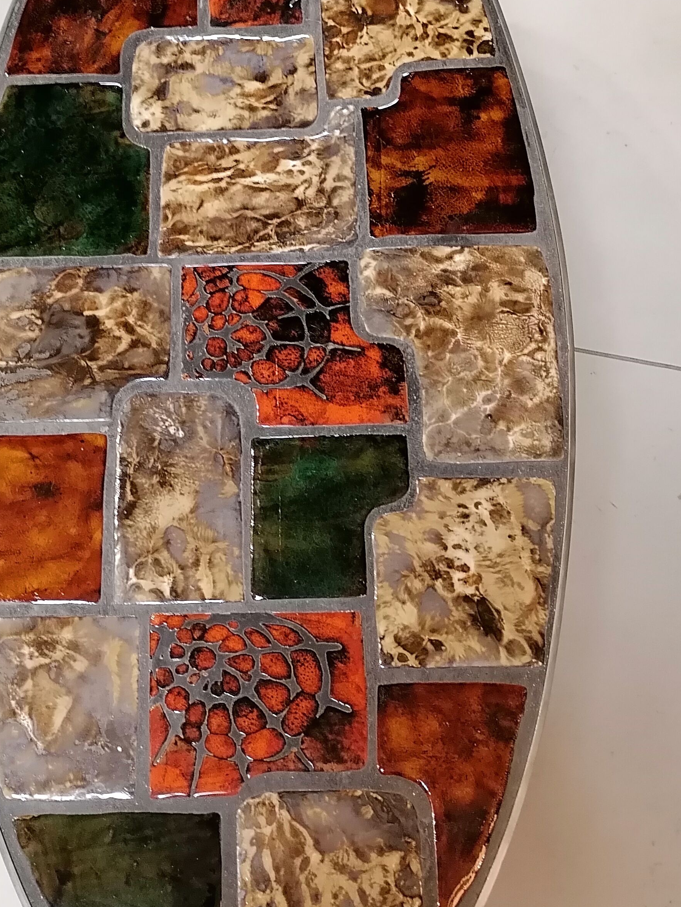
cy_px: 412
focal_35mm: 44
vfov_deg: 42.9
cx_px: 263
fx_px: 1154
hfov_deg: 32.7
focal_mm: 5.4
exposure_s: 1/33.3
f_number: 1.8
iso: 400
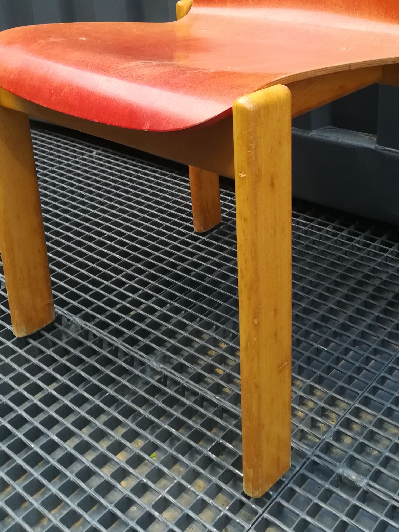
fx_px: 630
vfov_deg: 44.4
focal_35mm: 41
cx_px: 238
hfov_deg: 35.0
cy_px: 141
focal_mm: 3.83
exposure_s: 1/33.3
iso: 250
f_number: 2.2
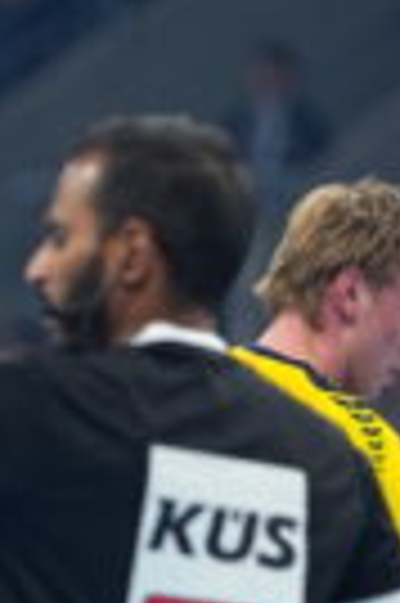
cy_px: 788
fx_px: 10125
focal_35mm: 606
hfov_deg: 2.3
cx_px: -193
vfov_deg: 3.4
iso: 1000
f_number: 1.8
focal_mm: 135
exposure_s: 1/1600
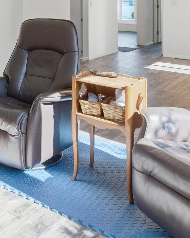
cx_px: -32
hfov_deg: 27.9
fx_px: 337
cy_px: -6
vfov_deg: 34.8
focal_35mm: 48
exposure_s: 1/500
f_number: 8
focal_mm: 16
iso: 1250
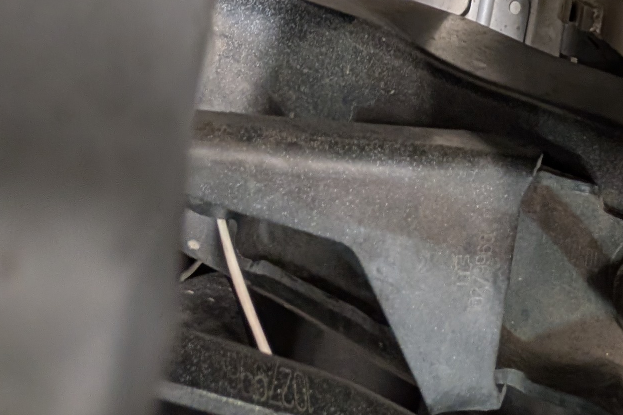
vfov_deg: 18.8
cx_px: 483
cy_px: -427
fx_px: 709
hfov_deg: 45.4
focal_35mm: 41
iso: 200
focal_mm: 2.02
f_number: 1.7
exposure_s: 1/30
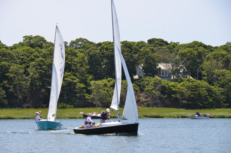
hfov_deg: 13.1
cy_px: 76
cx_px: 116
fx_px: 1008
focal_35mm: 158
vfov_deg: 8.7
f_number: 8
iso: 100
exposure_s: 1/250
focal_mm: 105
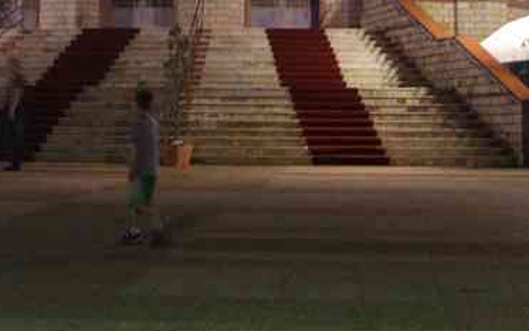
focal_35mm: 102
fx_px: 1476
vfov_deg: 12.1
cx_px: 201
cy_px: -188
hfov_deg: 20.3
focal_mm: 25
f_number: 4
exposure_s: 1/8
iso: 3200
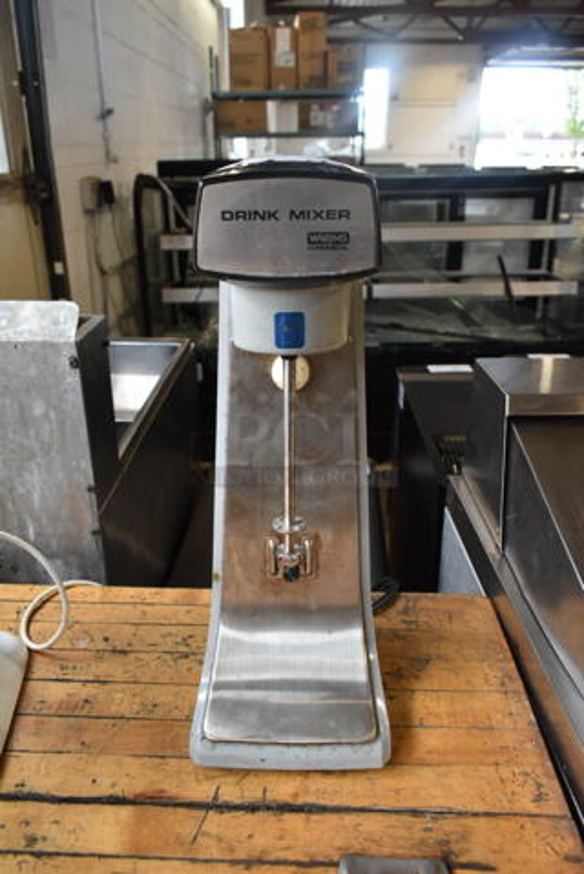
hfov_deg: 48.0
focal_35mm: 27
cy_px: 437
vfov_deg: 67.4
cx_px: 292
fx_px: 656
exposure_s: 1/60
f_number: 5.6
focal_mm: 18
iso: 800
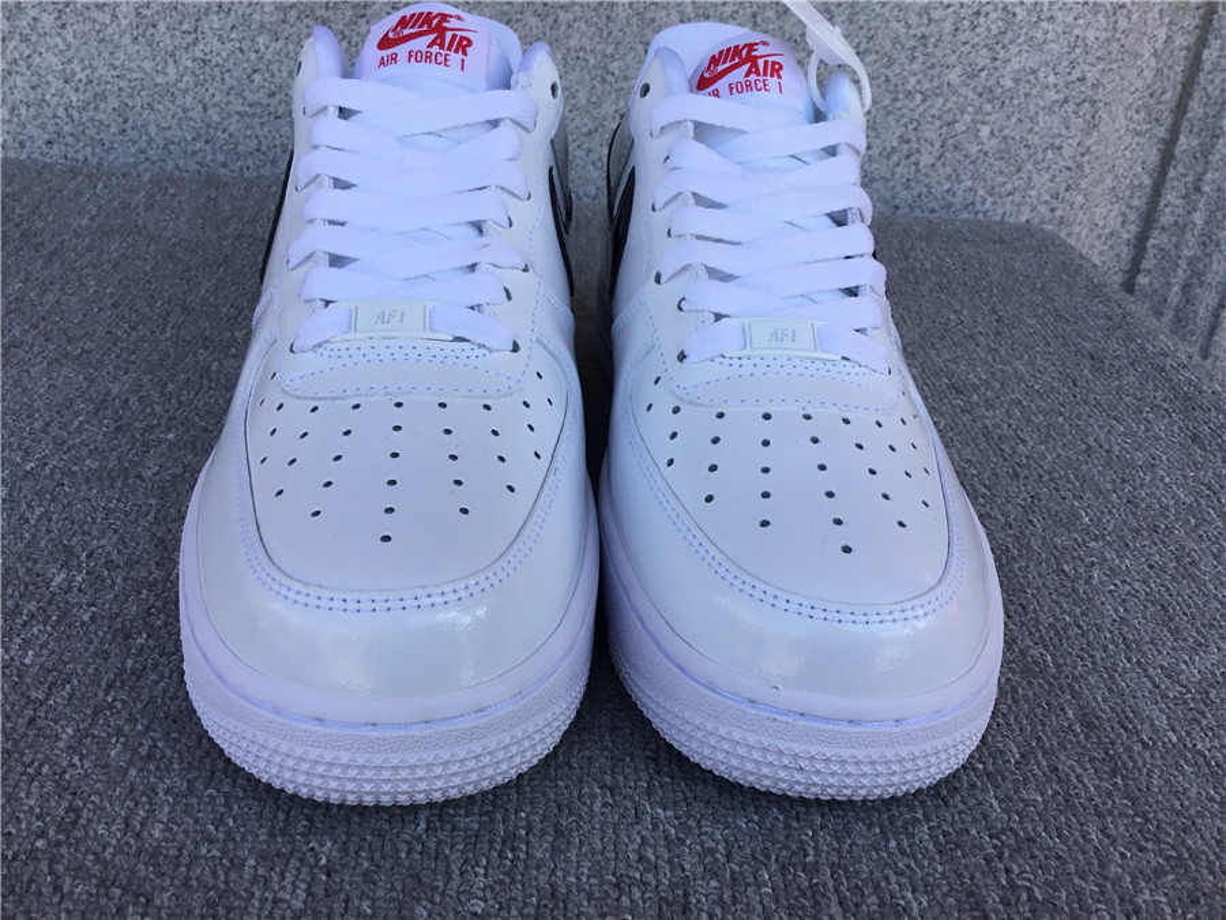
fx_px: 1098
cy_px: 460
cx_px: 613
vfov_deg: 45.4
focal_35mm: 31
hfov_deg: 58.4
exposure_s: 1/399
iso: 25
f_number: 2.4
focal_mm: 3.3
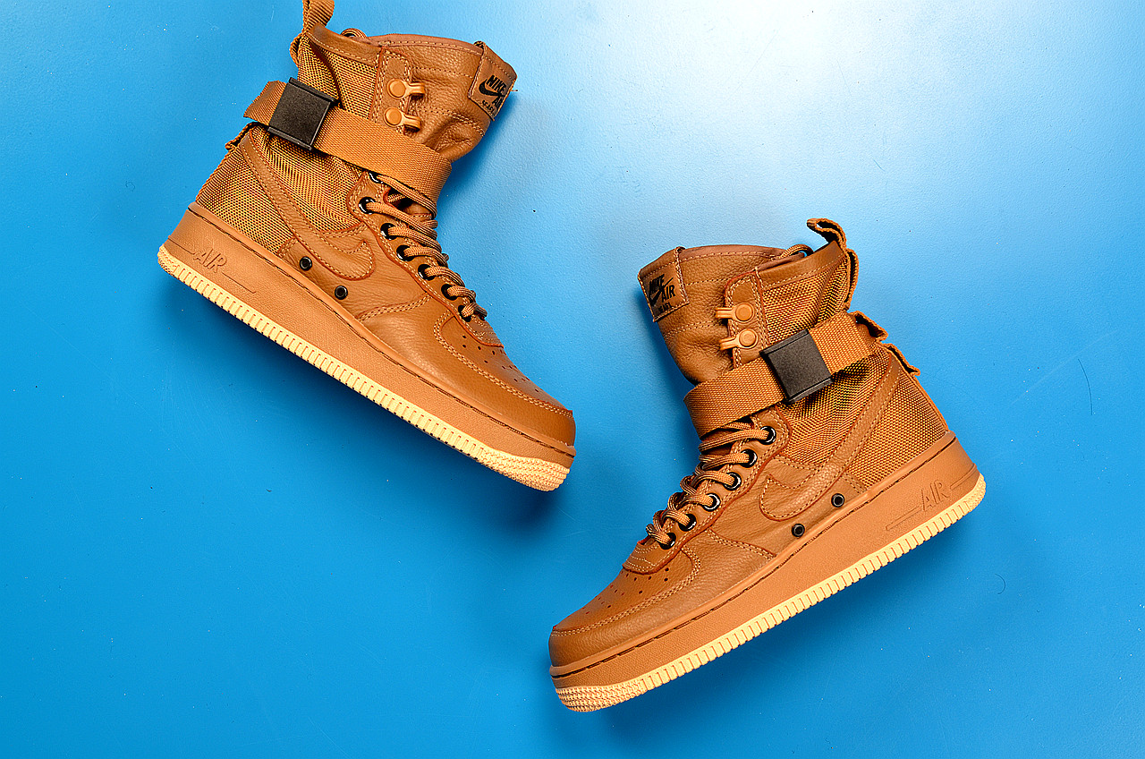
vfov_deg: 25.6
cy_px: 380
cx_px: 572
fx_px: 1666
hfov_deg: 37.9
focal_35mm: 52
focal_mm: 35
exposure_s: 1/100
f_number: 7.1
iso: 250
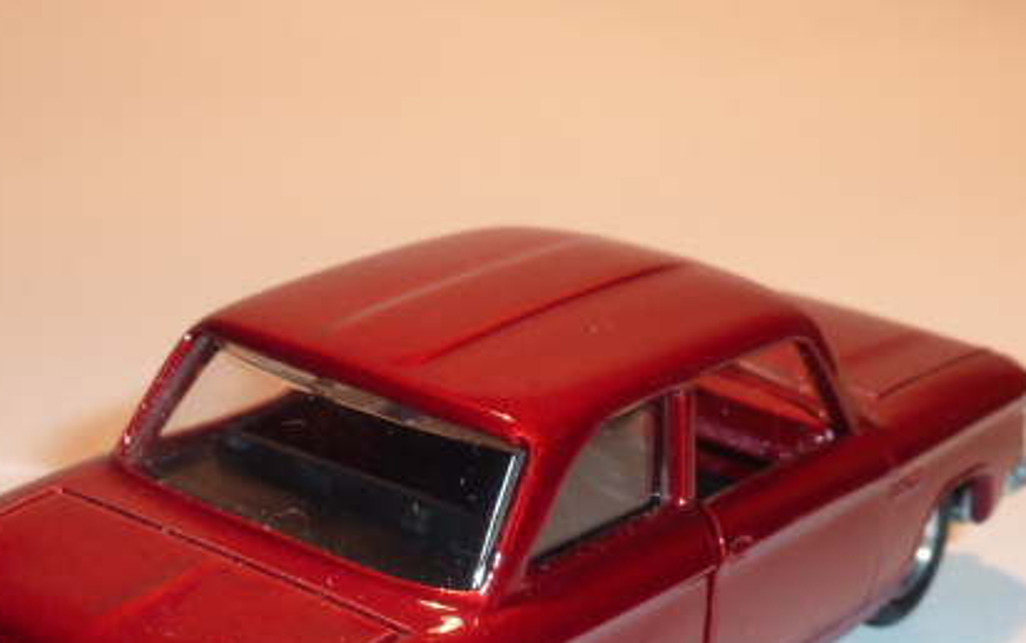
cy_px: 576
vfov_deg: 16.3
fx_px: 2210
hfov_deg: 26.1
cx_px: 481
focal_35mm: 79
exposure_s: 1/30
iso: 80
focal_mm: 4.4
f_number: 4
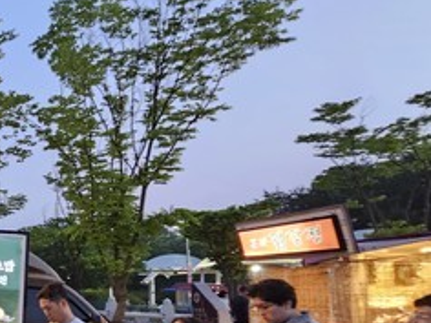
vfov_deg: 41.0
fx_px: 411
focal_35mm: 33
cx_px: -111
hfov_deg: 37.7
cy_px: 261
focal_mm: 2.2
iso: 400
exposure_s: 1/30
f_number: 2.2
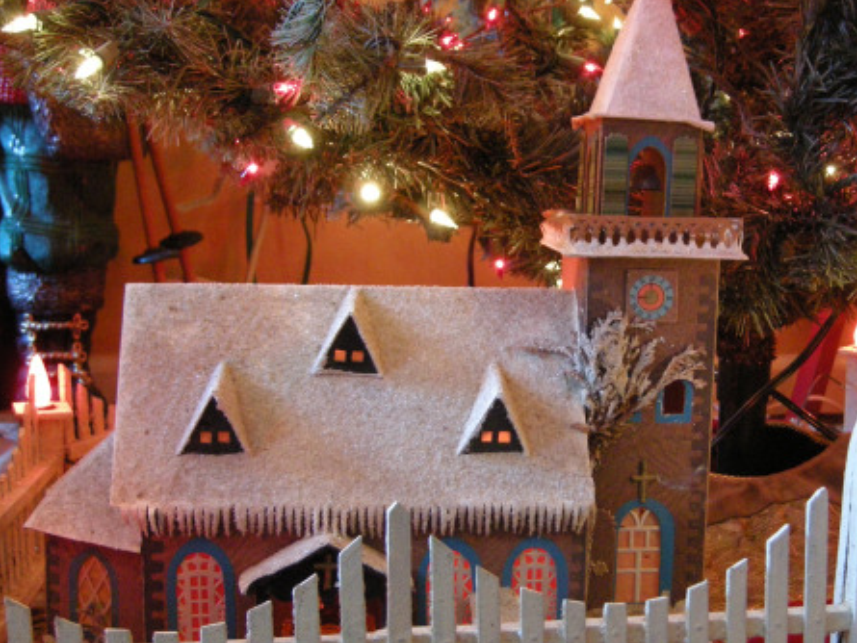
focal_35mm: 55
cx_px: 610
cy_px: 359
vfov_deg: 26.6
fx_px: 1362
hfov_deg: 34.4
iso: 479
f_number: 2.7
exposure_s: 1/8
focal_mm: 7.5
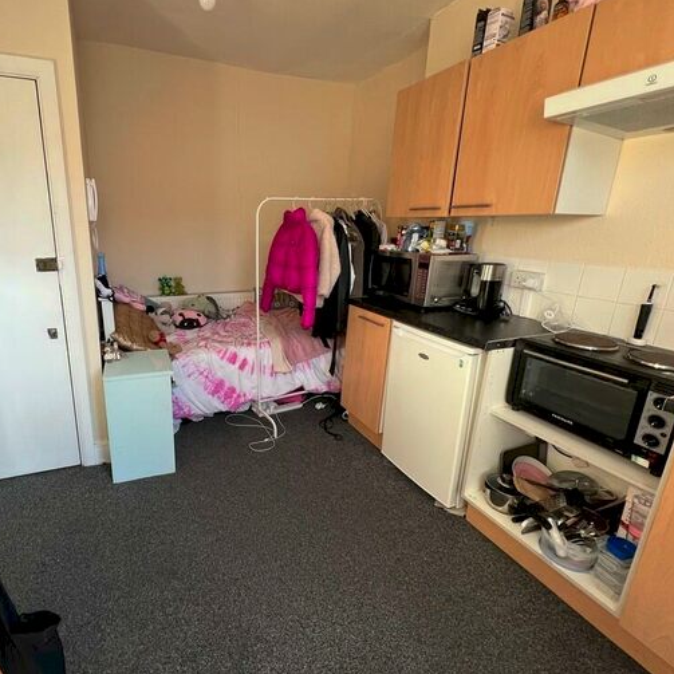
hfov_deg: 85.8
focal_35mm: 16
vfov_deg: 87.4
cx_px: 255
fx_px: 352
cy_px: 325
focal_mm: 1.57
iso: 80
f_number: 1.8
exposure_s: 1/99
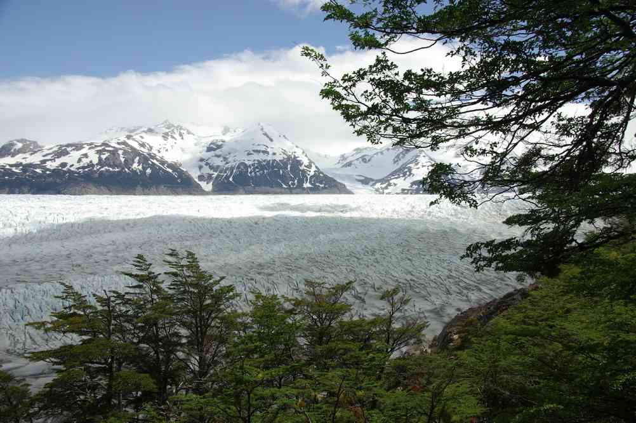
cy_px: 212
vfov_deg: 38.1
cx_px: 318
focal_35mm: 35
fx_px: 612
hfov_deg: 54.9
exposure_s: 1/500
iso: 100
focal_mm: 23.1
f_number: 8
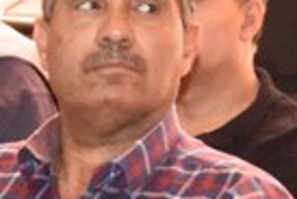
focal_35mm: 328
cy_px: 356
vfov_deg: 4.2
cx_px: -390
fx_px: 2712
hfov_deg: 6.0
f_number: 10
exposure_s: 1/160
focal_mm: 44
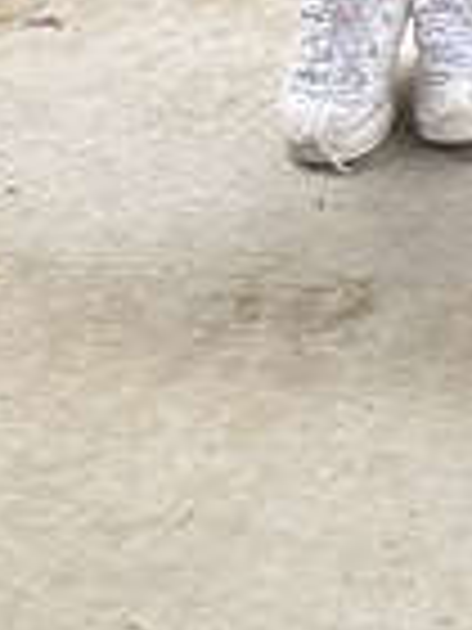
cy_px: 104
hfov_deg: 7.4
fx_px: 3182
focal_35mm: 175
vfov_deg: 11.2
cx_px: 1452
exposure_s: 1/121
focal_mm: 6.76
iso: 100
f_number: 1.78
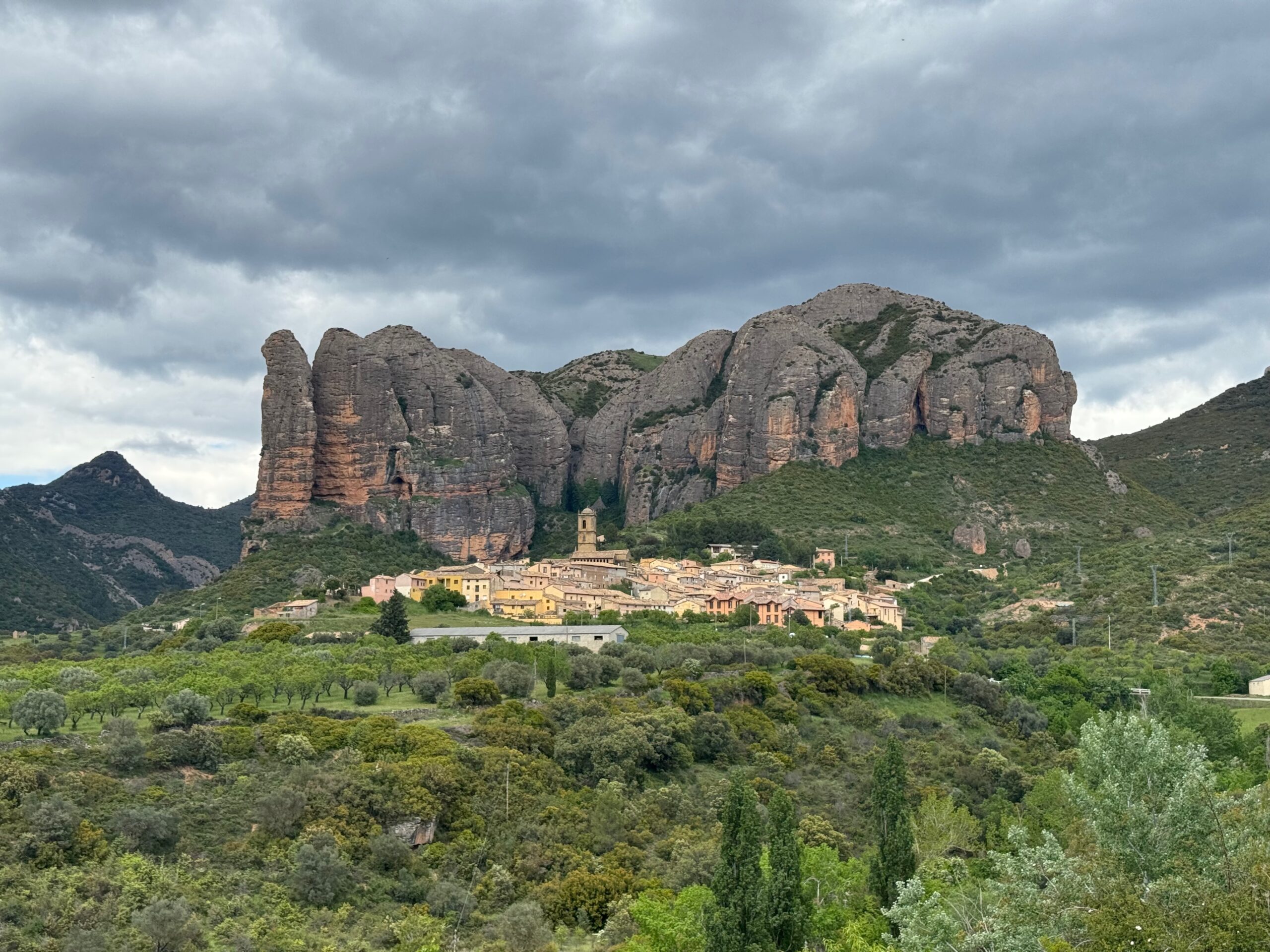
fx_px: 1761
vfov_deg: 30.3
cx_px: 635
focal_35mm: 48
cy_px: 476
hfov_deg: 39.7
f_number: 1.78
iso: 64
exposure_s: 1/1923
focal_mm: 6.76
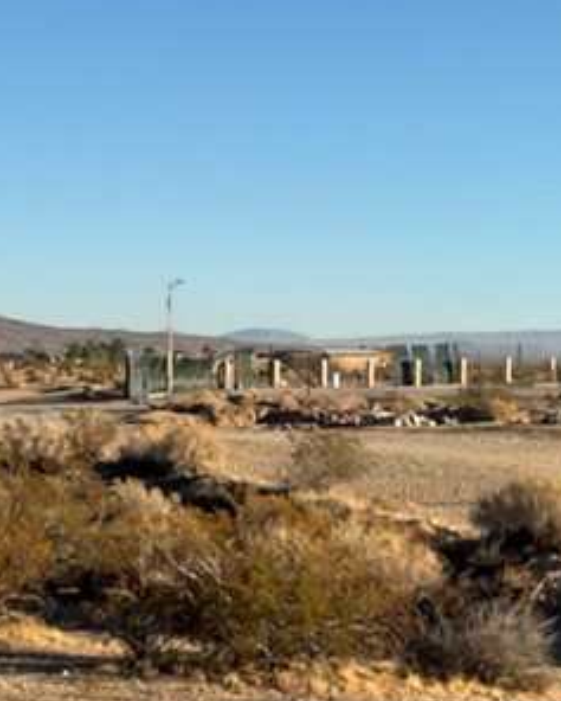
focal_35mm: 98
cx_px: 178
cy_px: 426
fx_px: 2033
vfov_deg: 19.5
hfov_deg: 15.7
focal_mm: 3
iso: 16
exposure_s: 1/1730
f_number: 1.8
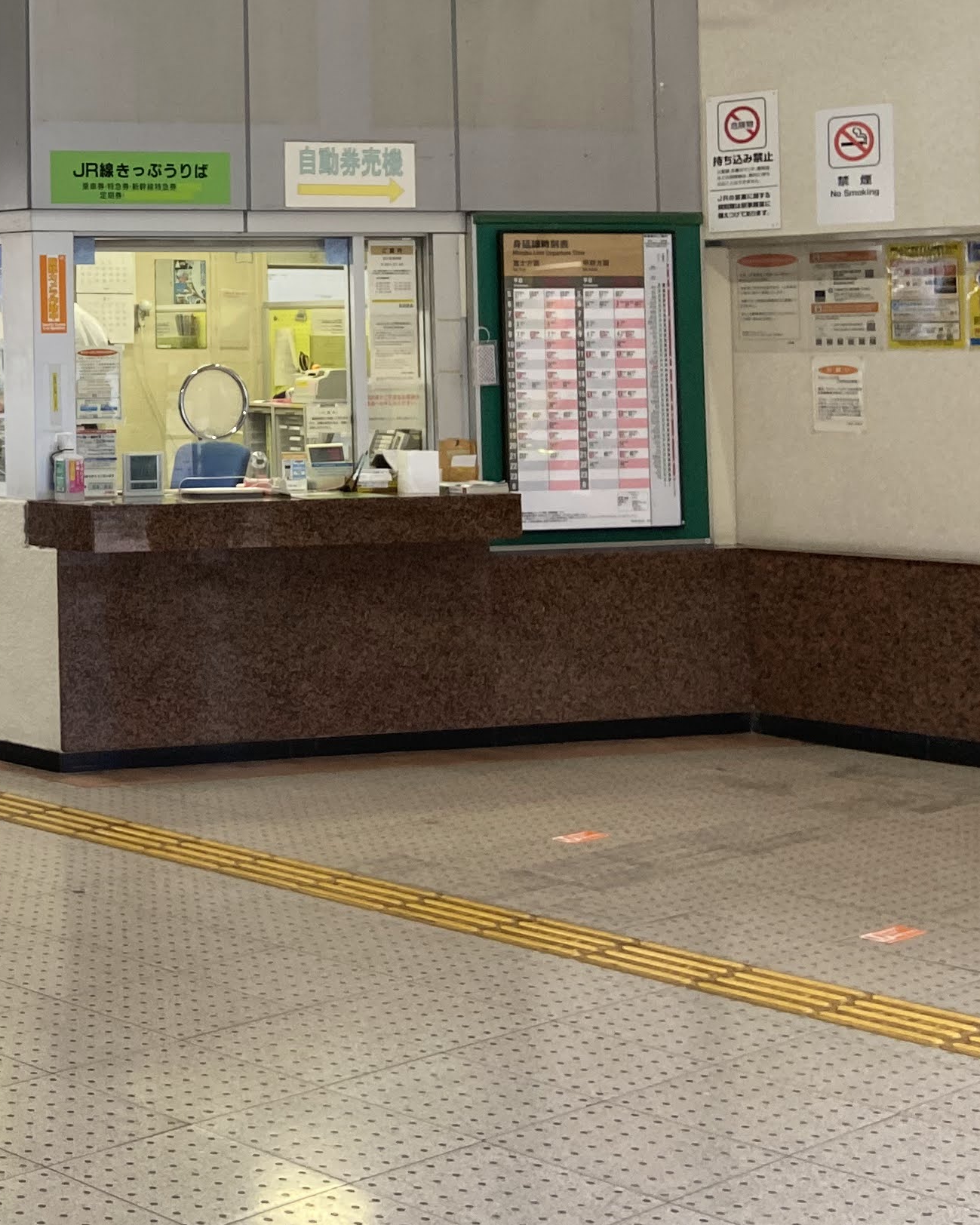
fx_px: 2284
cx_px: -265
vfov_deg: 29.5
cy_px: 294
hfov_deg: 22.0
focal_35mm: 63
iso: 100
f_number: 1.8
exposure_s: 1/100
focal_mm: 4.25
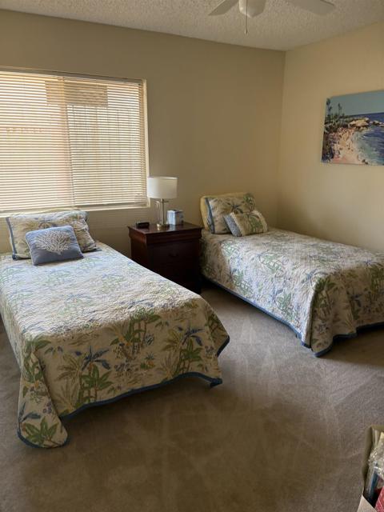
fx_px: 385
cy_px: 256
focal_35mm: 26
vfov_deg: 67.3
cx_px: 192
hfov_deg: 53.1
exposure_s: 1/86
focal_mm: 5.96
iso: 125
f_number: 1.6
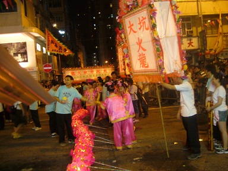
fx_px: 231
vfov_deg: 40.7
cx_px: 114
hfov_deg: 52.6
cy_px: 86
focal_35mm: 35
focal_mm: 5.8
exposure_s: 1/8
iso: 200
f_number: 2.8
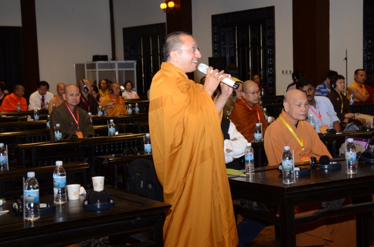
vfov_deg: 18.8
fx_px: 746
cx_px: 187
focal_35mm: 72
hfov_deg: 28.1
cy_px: 124
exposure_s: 1/50
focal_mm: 48
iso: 500
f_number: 5.3
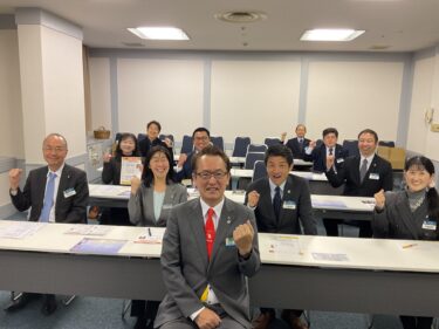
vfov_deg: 48.2
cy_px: 164
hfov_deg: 61.7
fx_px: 368
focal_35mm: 29
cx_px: 220
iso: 64
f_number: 1.8
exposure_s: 1/50
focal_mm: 3
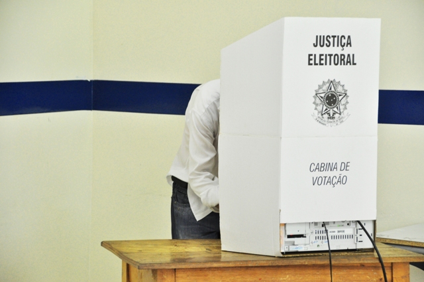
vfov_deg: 11.1
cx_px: 212
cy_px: 141
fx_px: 1447
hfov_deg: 16.7
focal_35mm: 123
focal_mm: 82
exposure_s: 1/125
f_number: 5.6
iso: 800
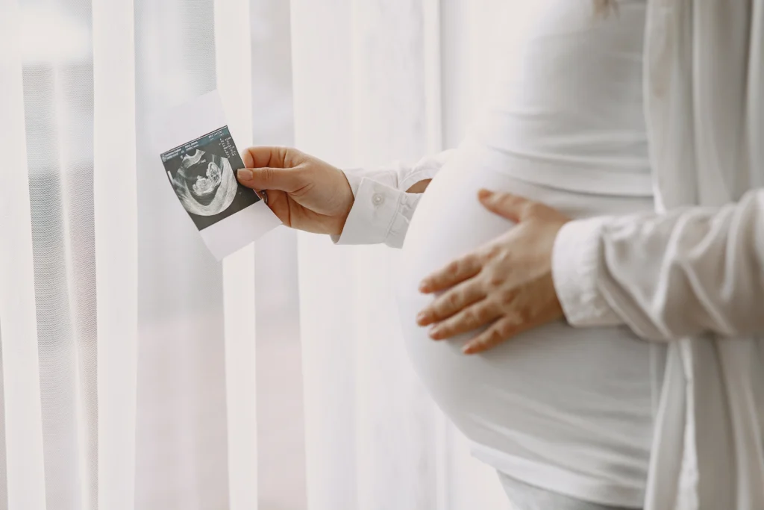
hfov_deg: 23.9
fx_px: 1804
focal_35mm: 85
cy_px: 255
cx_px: 382
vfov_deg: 16.1
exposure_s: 1/320
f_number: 2.8
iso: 320
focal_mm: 85
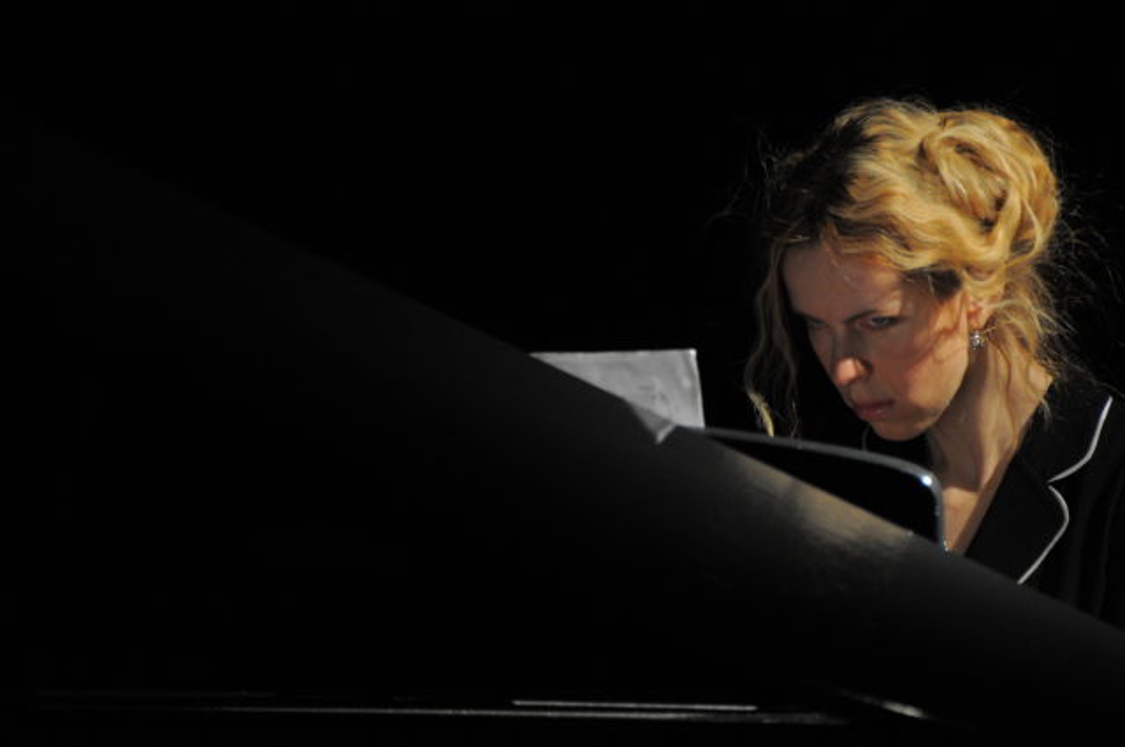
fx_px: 14045
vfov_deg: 3.0
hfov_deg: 4.6
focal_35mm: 450
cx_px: 562
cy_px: 374
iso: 1000
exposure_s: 1/80
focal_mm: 300
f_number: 5.6
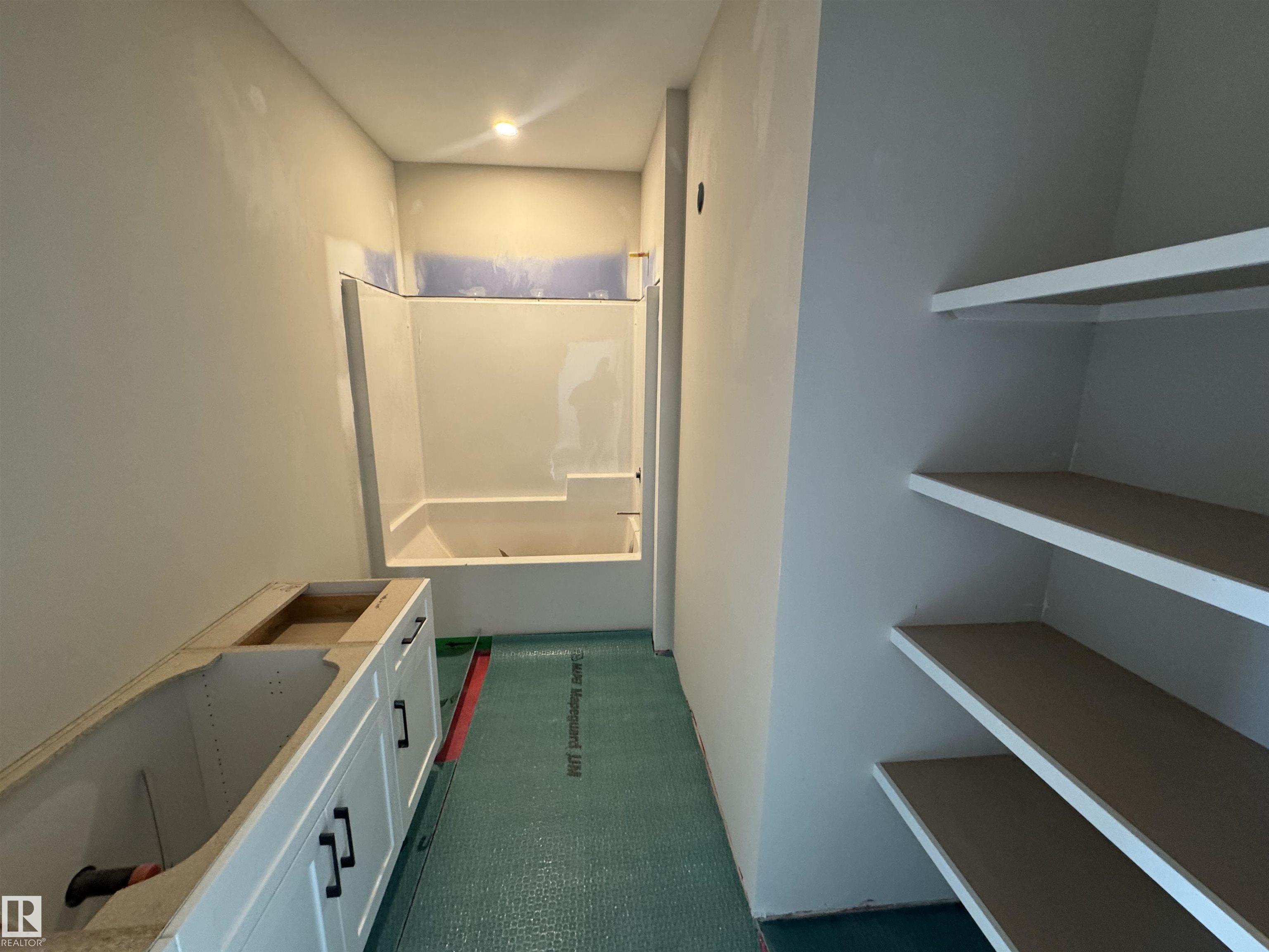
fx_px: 513
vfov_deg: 85.7
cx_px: 634
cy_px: 476
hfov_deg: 102.1
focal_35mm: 14
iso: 320
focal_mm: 2.22
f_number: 2.2
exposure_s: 1/60
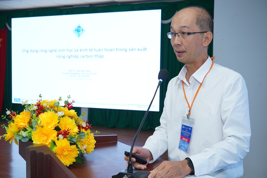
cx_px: 134
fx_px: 311
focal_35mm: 42
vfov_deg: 31.9
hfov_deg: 46.4
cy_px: 89
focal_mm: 42
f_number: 5.6
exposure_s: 1/60
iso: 800
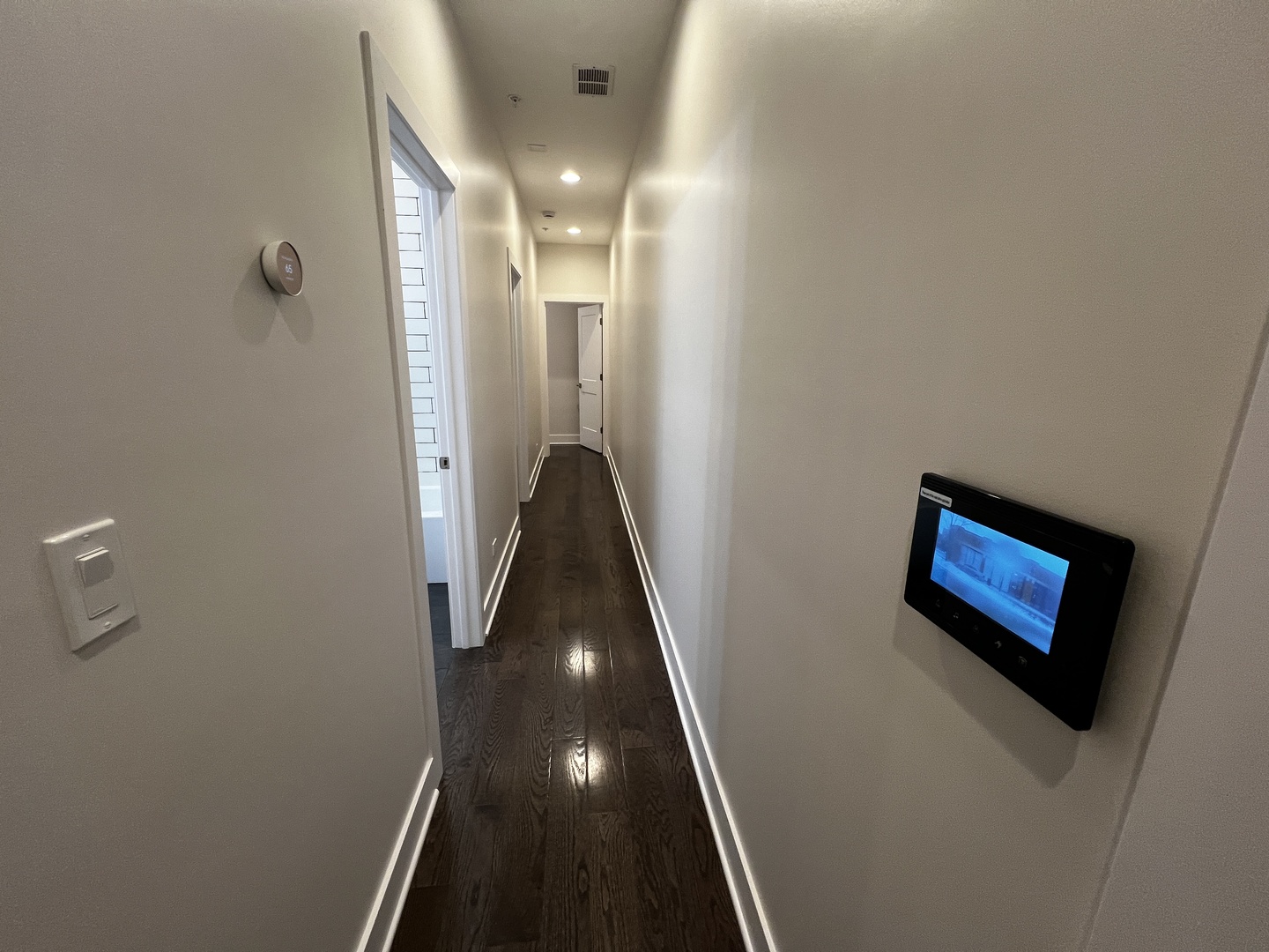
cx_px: 634
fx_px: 477
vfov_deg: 89.9
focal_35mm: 13
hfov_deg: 106.2
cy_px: 476
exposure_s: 1/60
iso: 125
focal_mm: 1.57
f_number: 1.8
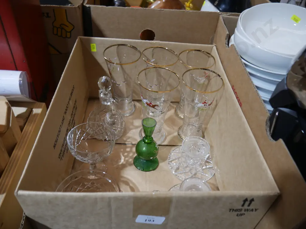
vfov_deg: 49.8
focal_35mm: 28
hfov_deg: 63.4
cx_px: 153
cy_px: 114
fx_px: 248
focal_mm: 14
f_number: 3.5
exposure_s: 1/60
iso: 320
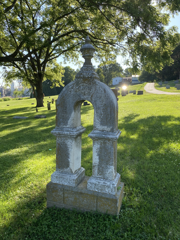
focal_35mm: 26
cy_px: 120
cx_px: 90
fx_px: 180
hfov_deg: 53.1
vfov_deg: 67.3
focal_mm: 4.25
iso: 32
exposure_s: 1/711
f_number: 1.8
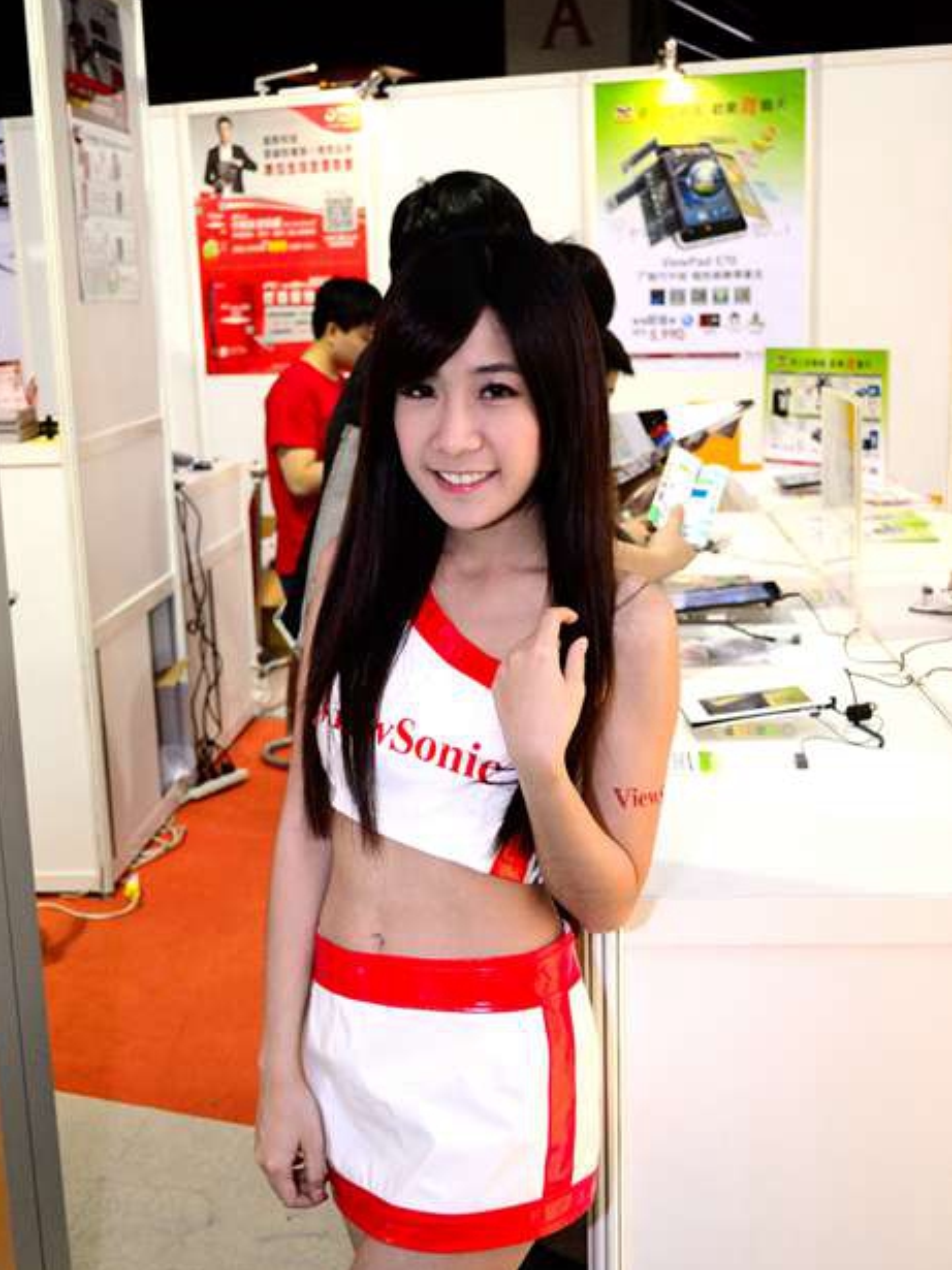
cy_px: 698
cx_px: 472
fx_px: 1687
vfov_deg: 41.2
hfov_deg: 31.5
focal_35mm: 46
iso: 400
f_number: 4.5
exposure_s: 1/200
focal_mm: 28
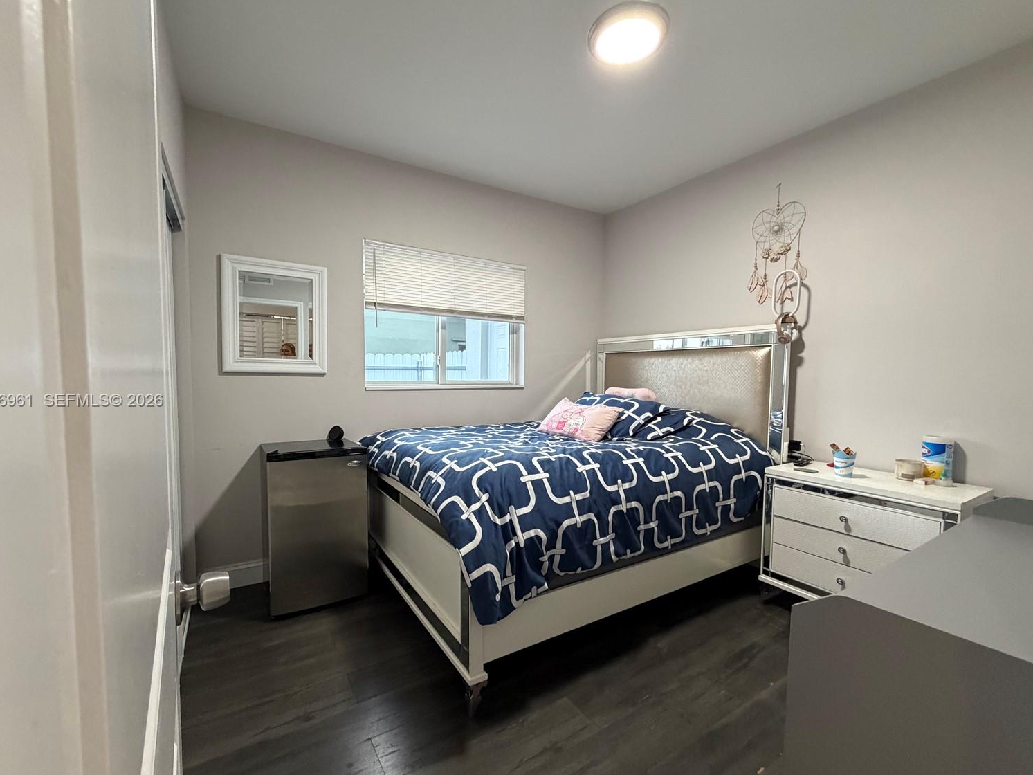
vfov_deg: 81.7
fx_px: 448
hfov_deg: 98.1
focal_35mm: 15
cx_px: 501
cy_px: 401
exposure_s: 1/60
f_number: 2.2
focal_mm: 2.22
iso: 400
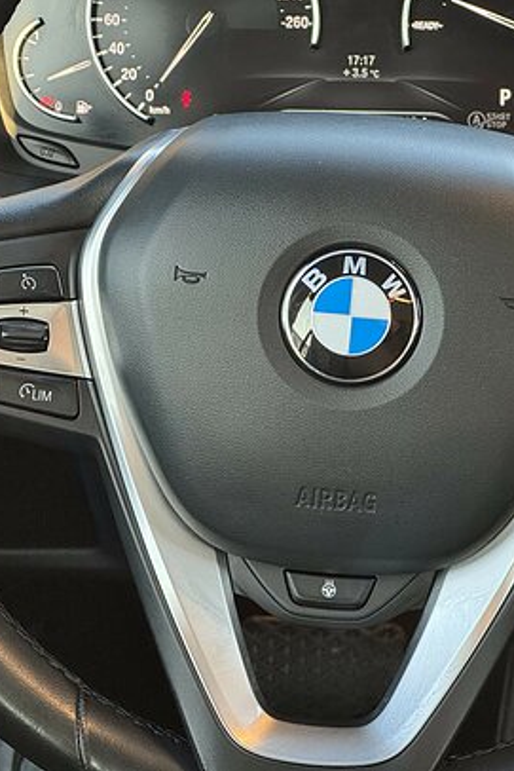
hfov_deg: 12.7
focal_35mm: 108
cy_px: 384
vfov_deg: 18.9
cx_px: 341
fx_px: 2311
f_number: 2.8
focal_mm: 9
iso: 640
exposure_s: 1/58
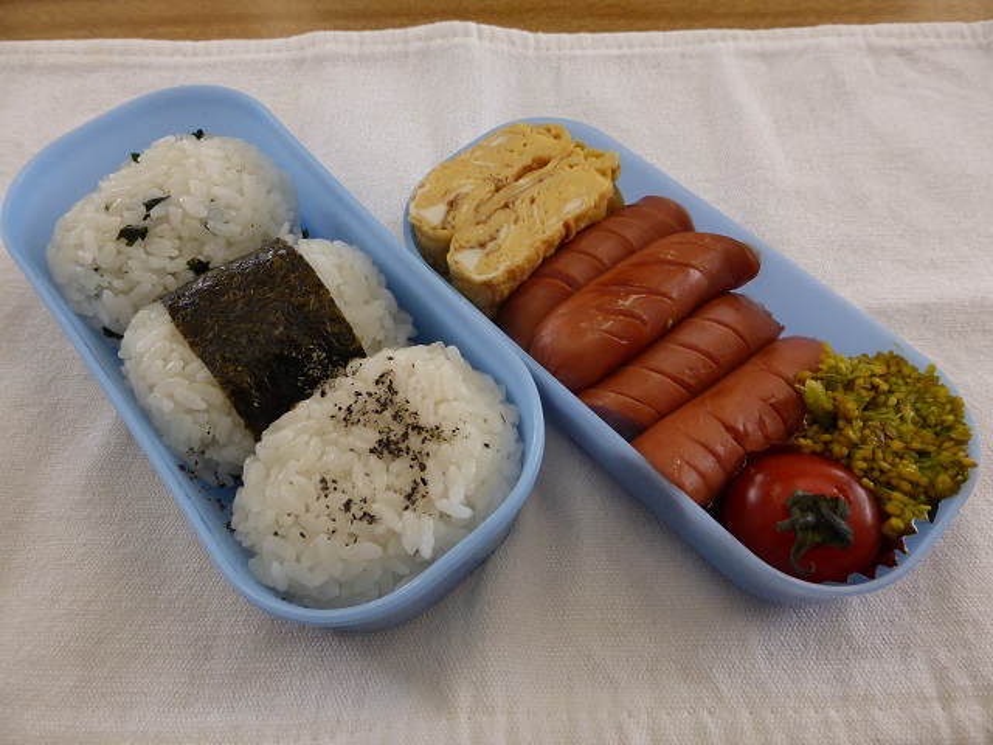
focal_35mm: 25
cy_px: 372
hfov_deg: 69.4
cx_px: 496
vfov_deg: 54.9
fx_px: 717
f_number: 3.3
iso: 200
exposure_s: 1/160
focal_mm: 4.3
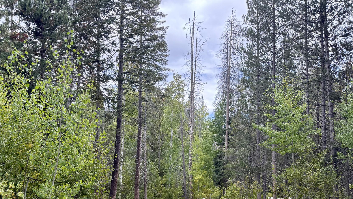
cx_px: 145
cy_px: 166
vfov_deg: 33.4
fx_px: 318
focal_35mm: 34
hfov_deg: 57.7
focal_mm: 6.76
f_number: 1.78
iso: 100
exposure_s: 1/715
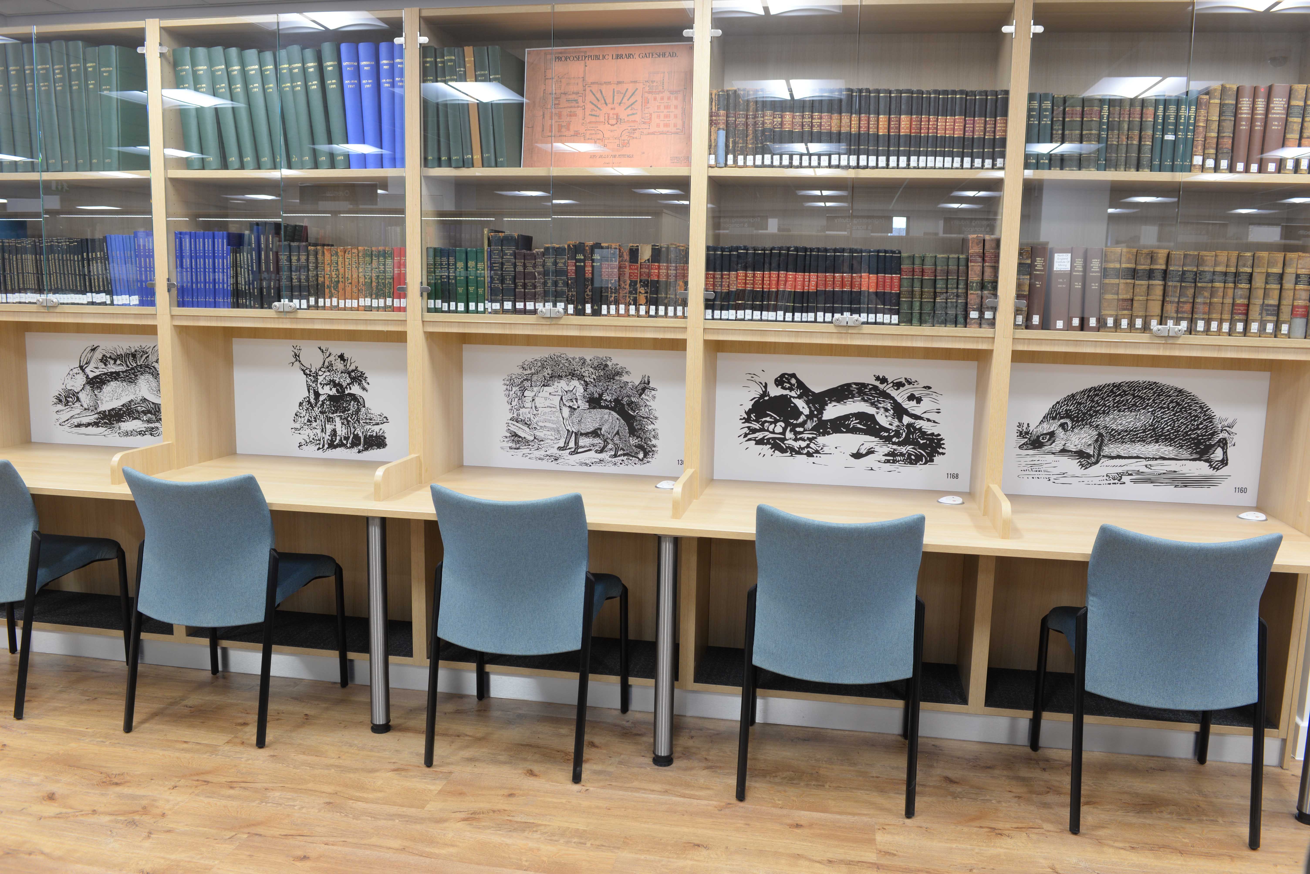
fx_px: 1019
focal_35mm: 28
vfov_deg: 46.4
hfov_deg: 65.5
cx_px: 655
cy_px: 437
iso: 400
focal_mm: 28
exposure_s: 1/8
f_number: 8
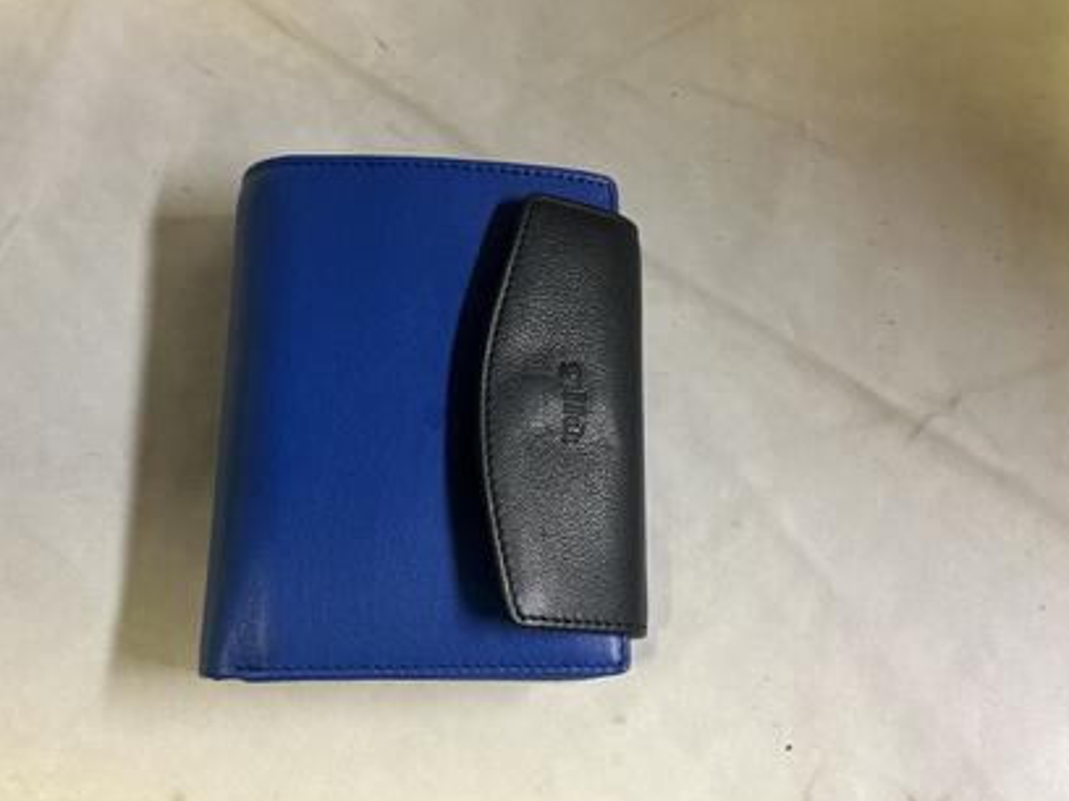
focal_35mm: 32
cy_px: 395
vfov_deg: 44.2
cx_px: 503
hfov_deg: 56.8
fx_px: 988
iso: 160
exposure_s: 1/50
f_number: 1.8
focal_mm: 3
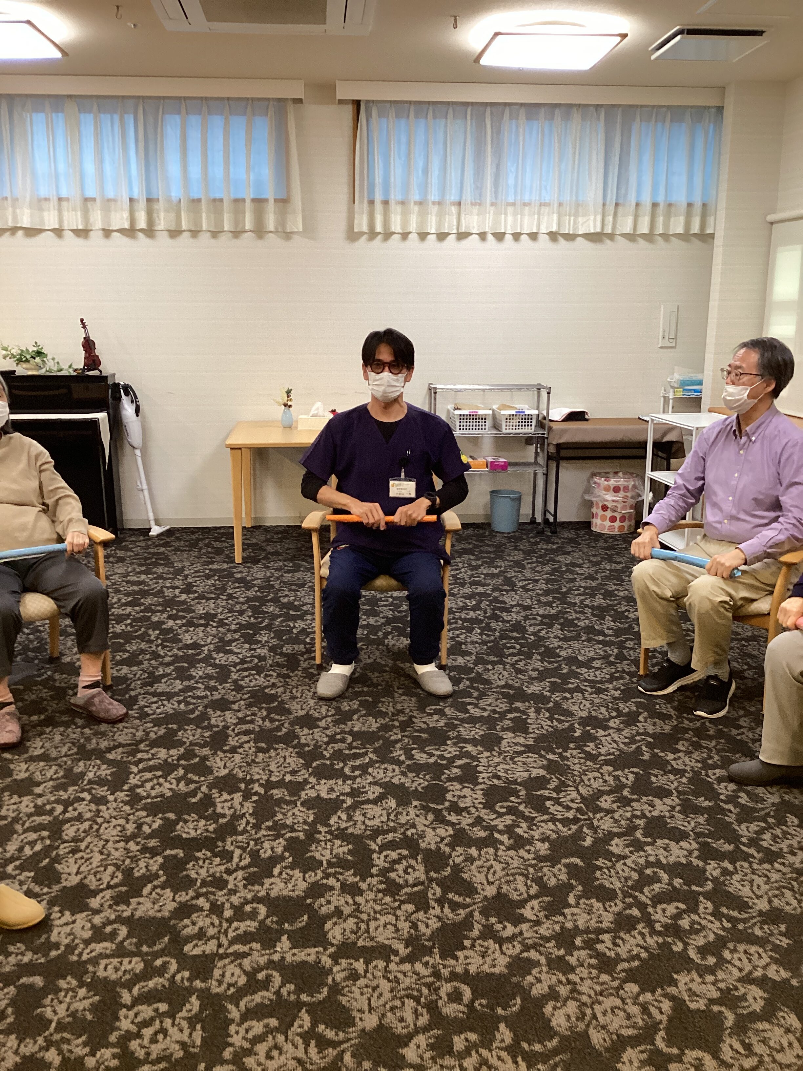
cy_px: 536
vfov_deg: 58.4
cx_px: 402
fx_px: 959
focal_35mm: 31
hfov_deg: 45.4
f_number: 2.4
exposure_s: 1/50
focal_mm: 3.3
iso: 250
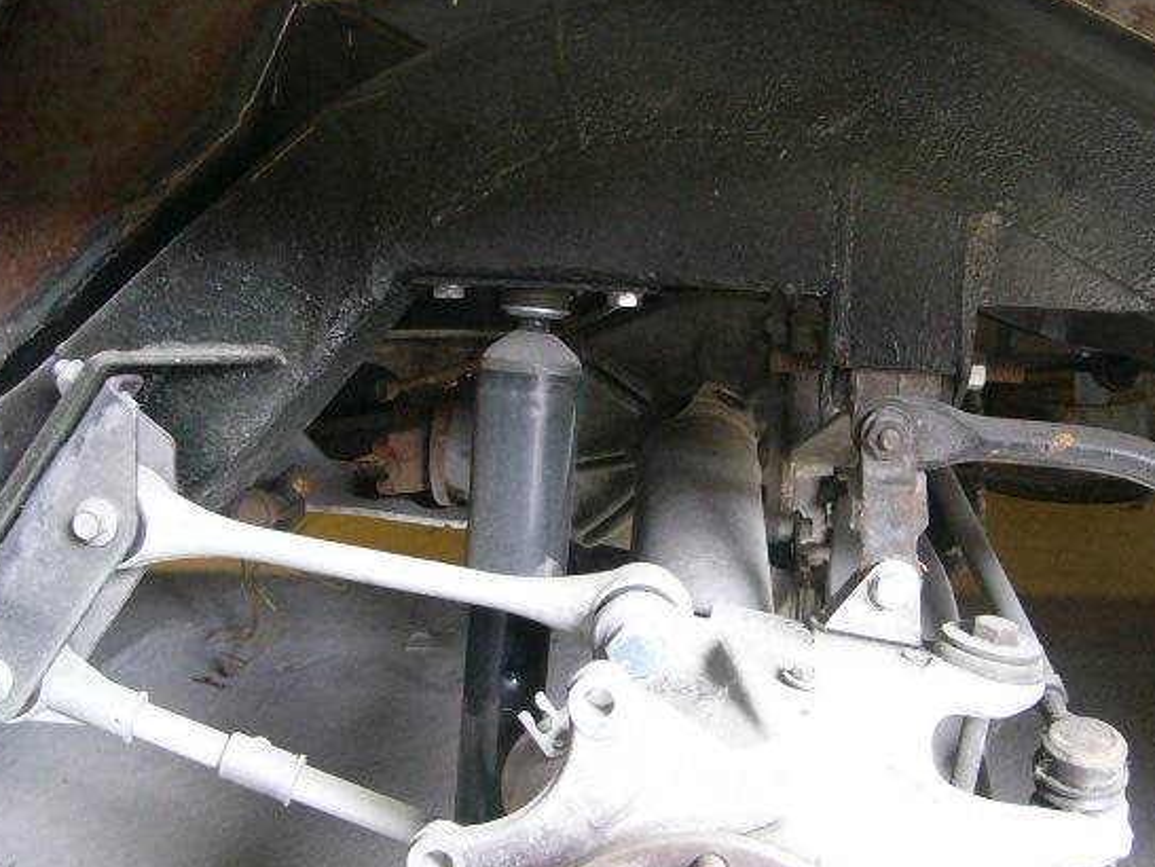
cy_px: 448
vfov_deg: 35.2
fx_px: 1369
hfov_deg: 45.7
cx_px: 645
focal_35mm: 41
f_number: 2.8
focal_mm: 4.6
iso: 200
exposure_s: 1/25
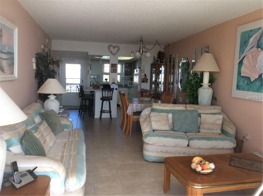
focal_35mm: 32
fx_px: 243
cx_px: 132
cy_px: 98
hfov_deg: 56.9
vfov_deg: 44.0
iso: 50
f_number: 2.4
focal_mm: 3.3
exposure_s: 1/120
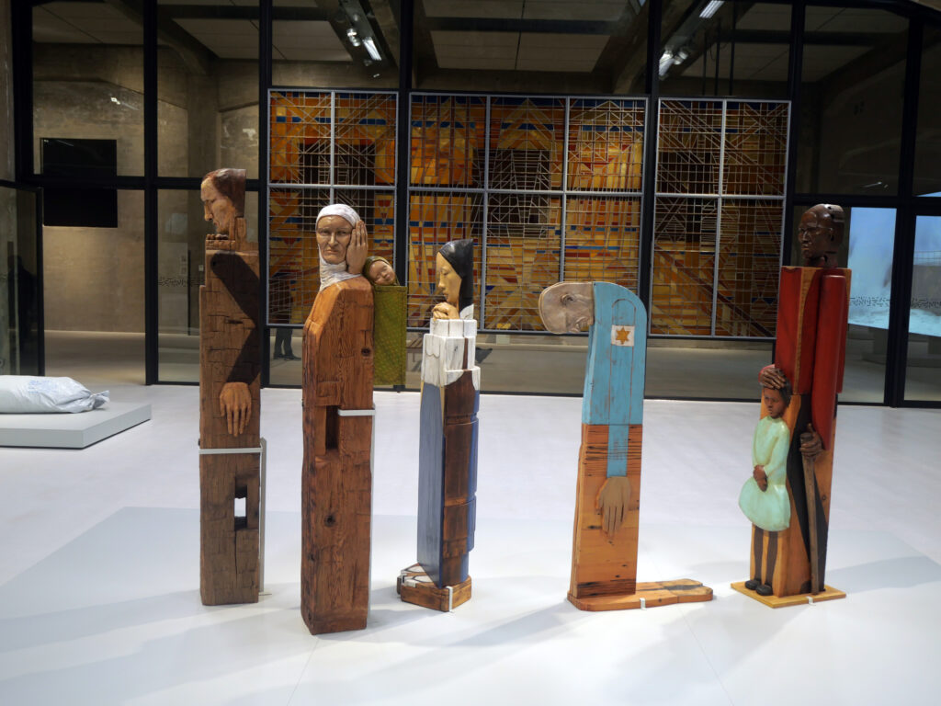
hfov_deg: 56.8
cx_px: 470
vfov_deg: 44.2
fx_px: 870
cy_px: 353
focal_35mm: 32
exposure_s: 1/60
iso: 250
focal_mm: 16
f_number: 4
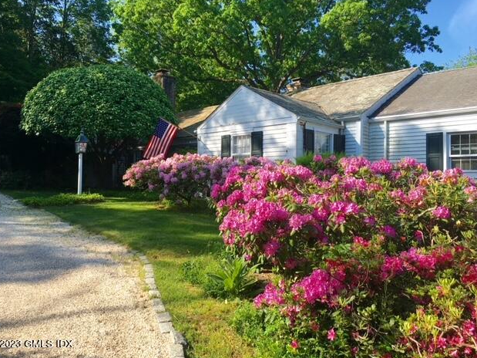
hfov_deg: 60.0
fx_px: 413
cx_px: 235
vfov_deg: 46.8
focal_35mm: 30
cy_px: 175
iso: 25
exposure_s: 1/605
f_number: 2.2
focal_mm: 4.15
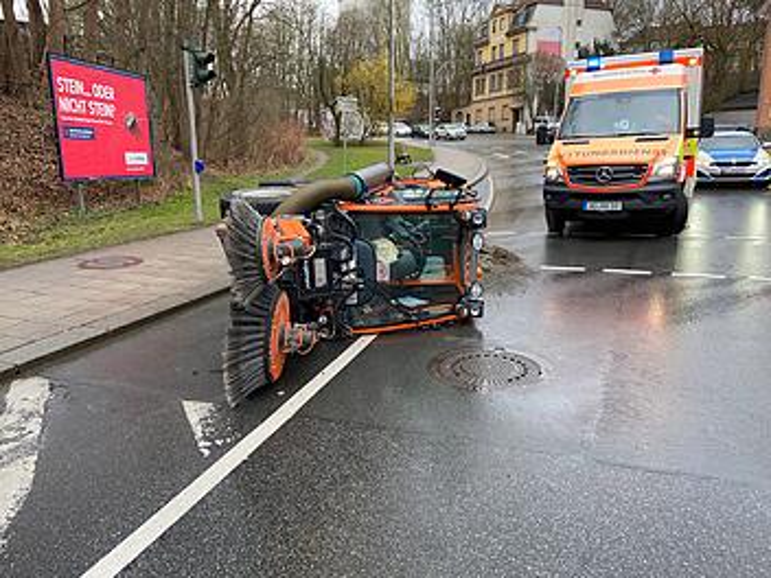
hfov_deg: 67.3
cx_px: 386
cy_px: 289
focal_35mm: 26
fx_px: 579
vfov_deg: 53.1
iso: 32
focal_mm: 4.25
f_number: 1.8
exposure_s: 1/222
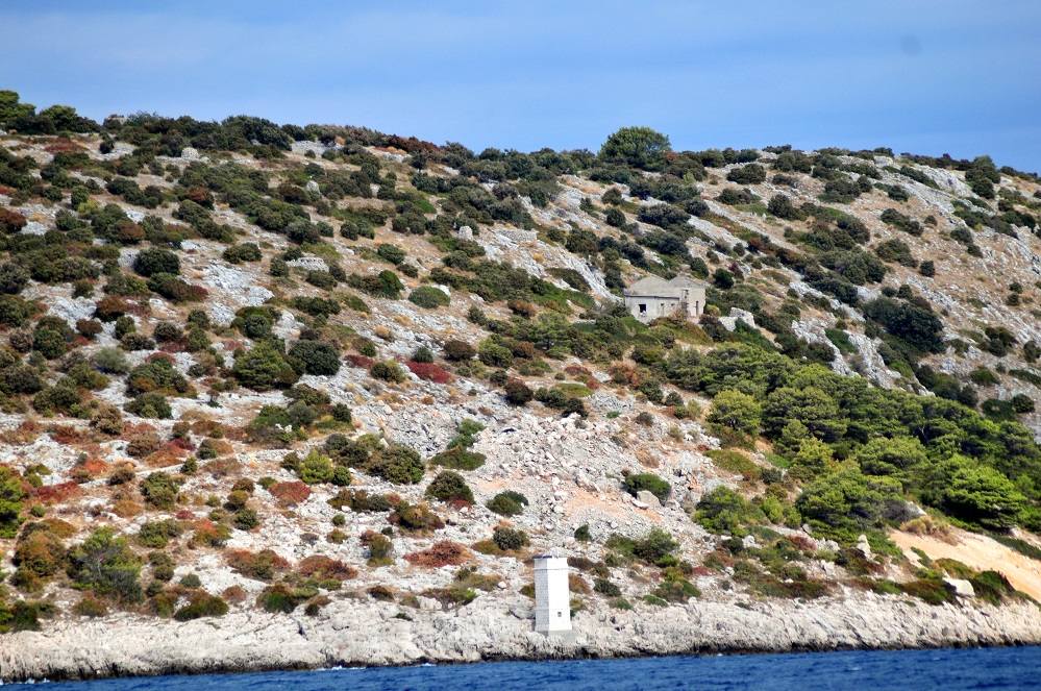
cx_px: 520
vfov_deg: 4.6
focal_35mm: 300
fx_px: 8662
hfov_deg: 6.9
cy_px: 346
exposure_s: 1/1250
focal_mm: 200
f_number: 4.8
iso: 320
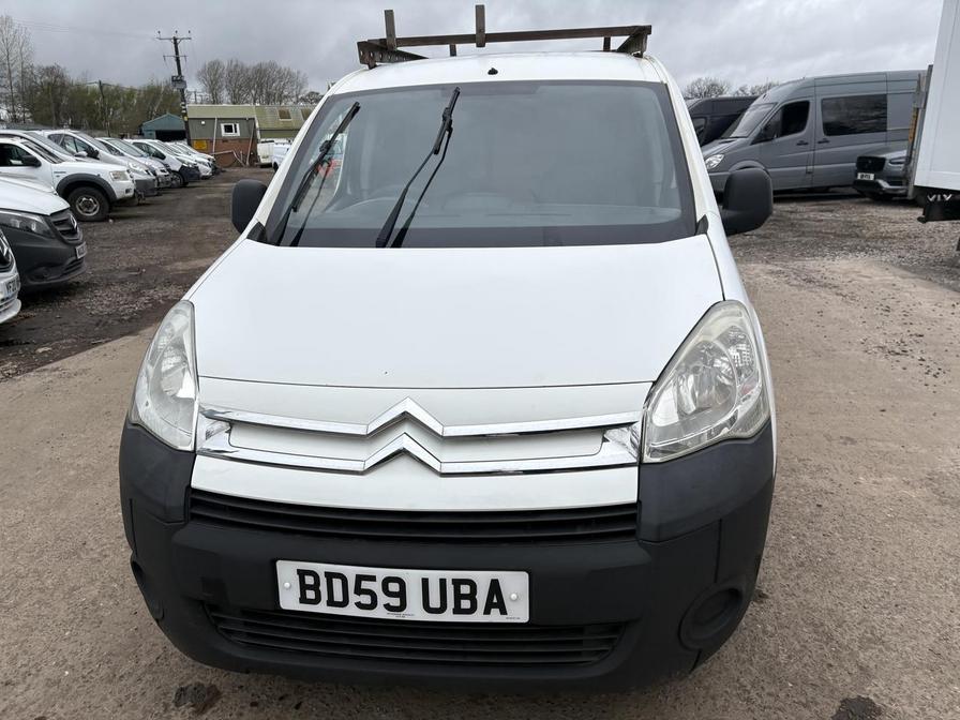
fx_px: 721
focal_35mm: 26
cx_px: 480
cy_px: 360
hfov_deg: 67.3
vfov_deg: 53.1
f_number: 1.6
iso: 50
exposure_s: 1/1901
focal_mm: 5.96
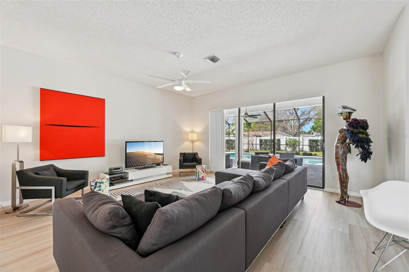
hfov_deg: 104.3
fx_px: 159
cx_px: 204
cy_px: 136
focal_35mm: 14
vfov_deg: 81.2
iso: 400
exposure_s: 1/50
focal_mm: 14
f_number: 8
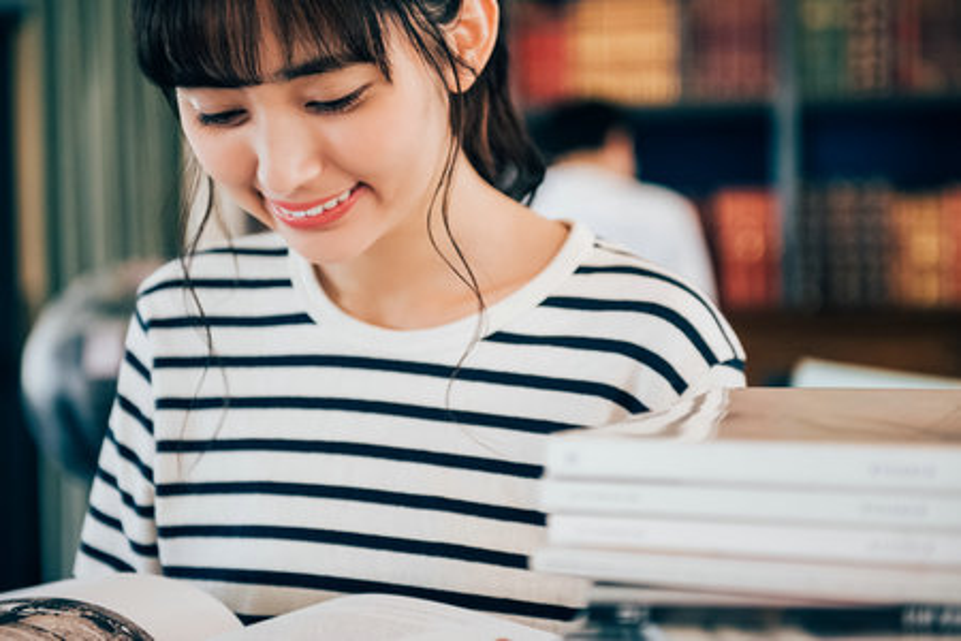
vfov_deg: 19.5
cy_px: 320
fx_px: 1868
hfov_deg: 28.8
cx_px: 480
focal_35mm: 70
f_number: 2.8
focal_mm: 70
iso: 500
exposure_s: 1/125
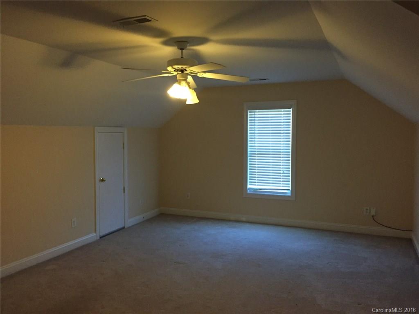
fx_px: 351
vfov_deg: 48.2
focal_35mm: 29
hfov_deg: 61.7
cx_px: 210
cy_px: 157
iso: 250
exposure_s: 1/30
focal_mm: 4.15
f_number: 2.2
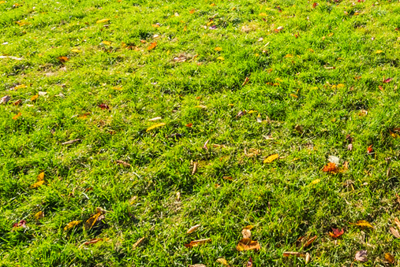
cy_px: -87
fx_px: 567
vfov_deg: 23.3
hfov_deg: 35.1
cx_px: 404
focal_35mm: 51
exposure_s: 1/25
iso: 640
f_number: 8
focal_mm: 16
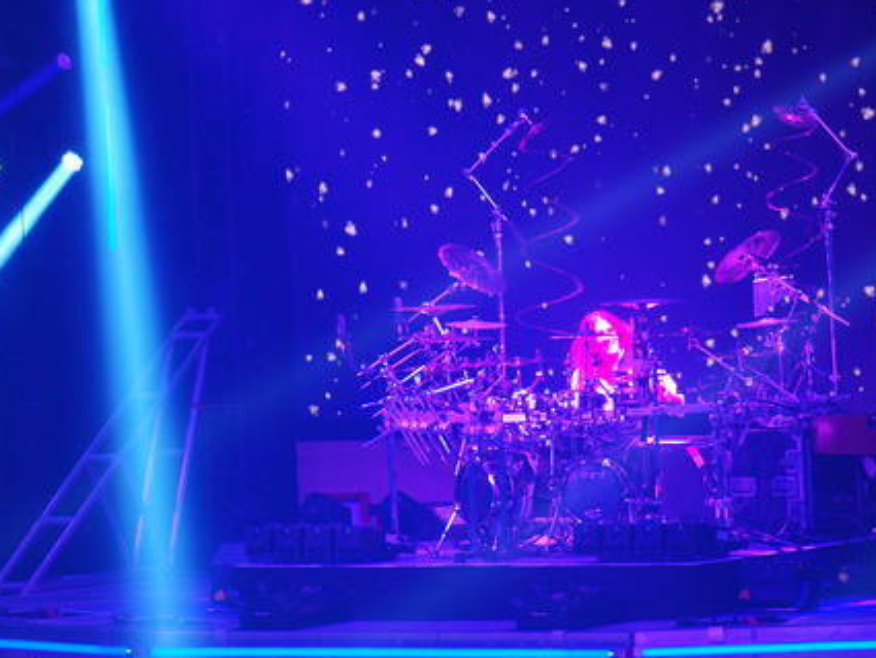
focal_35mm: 318
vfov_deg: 4.7
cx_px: 439
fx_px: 8050
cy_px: 322
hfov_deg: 6.2
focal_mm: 64.3
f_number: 2.8
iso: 400
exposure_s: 1/200
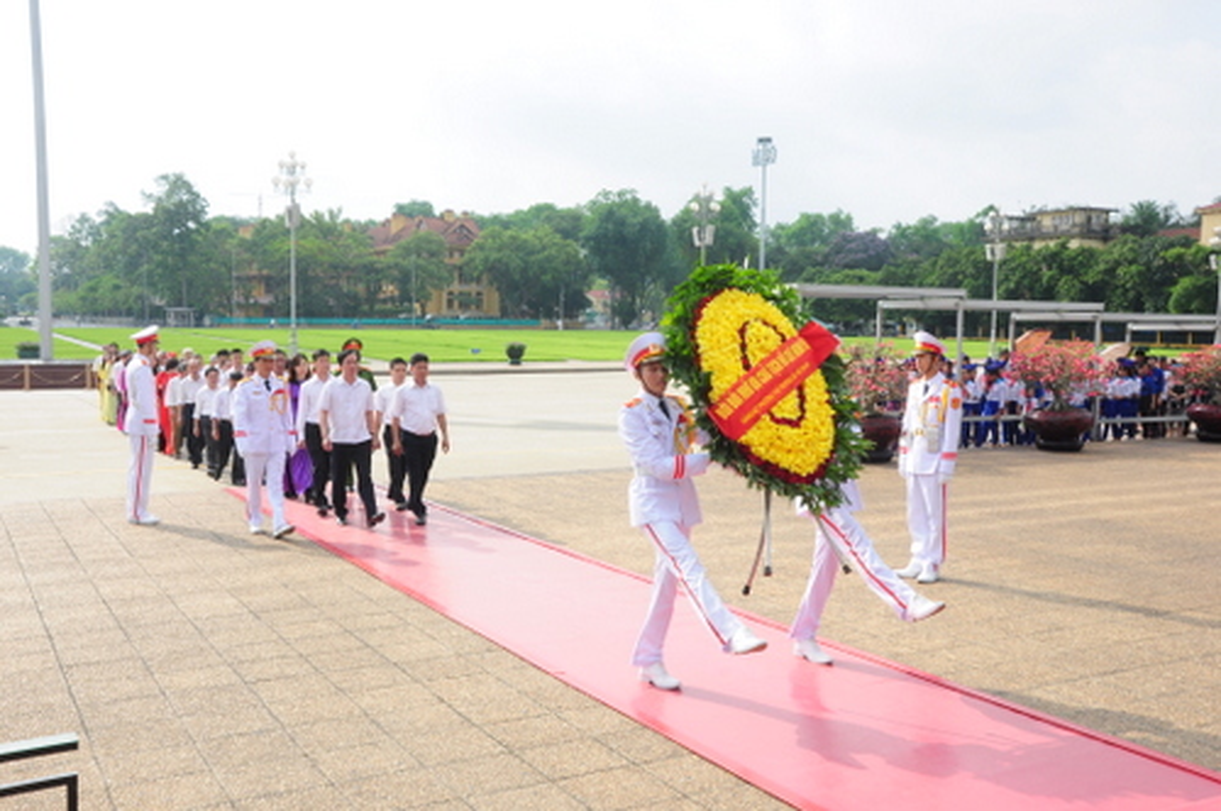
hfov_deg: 53.2
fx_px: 1219
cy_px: 406
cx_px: 610
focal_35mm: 36
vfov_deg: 36.8
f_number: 14
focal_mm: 24
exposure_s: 1/125
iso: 320
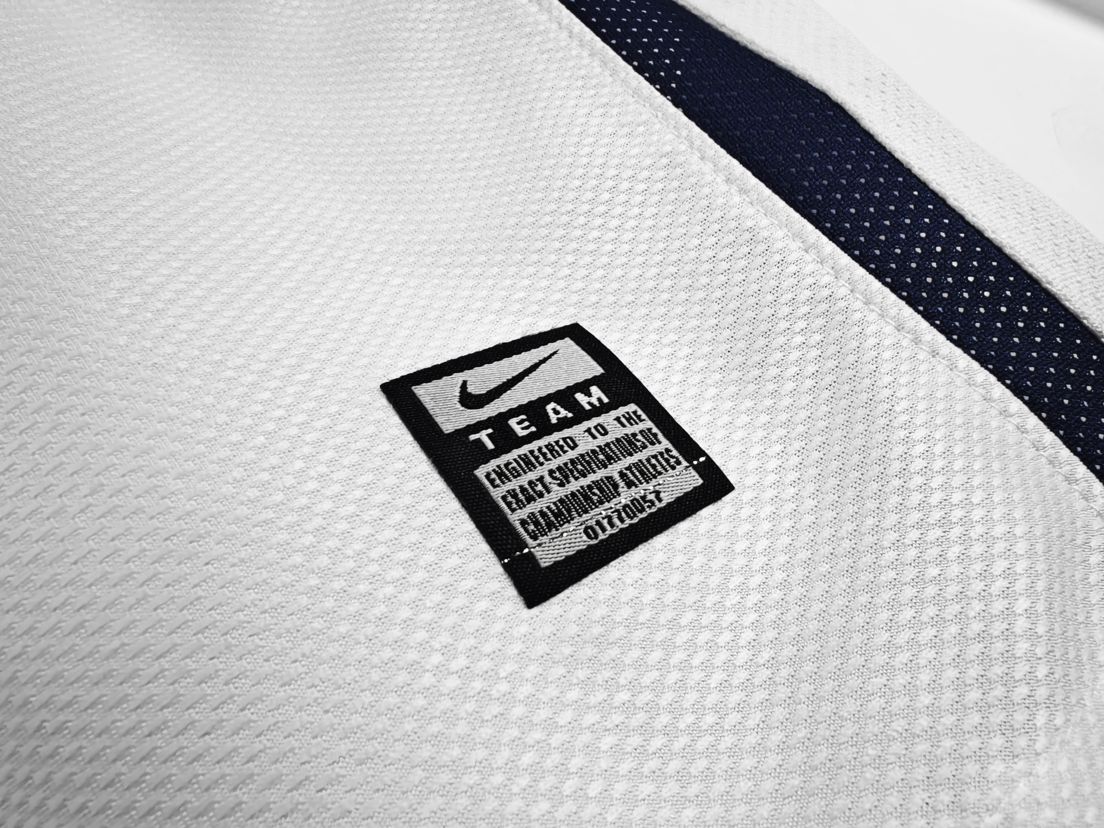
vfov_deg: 58.9
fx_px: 734
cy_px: 414
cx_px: 552
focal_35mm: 23
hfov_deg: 73.9
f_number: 2.2
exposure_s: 1/100
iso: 104
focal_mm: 2.59
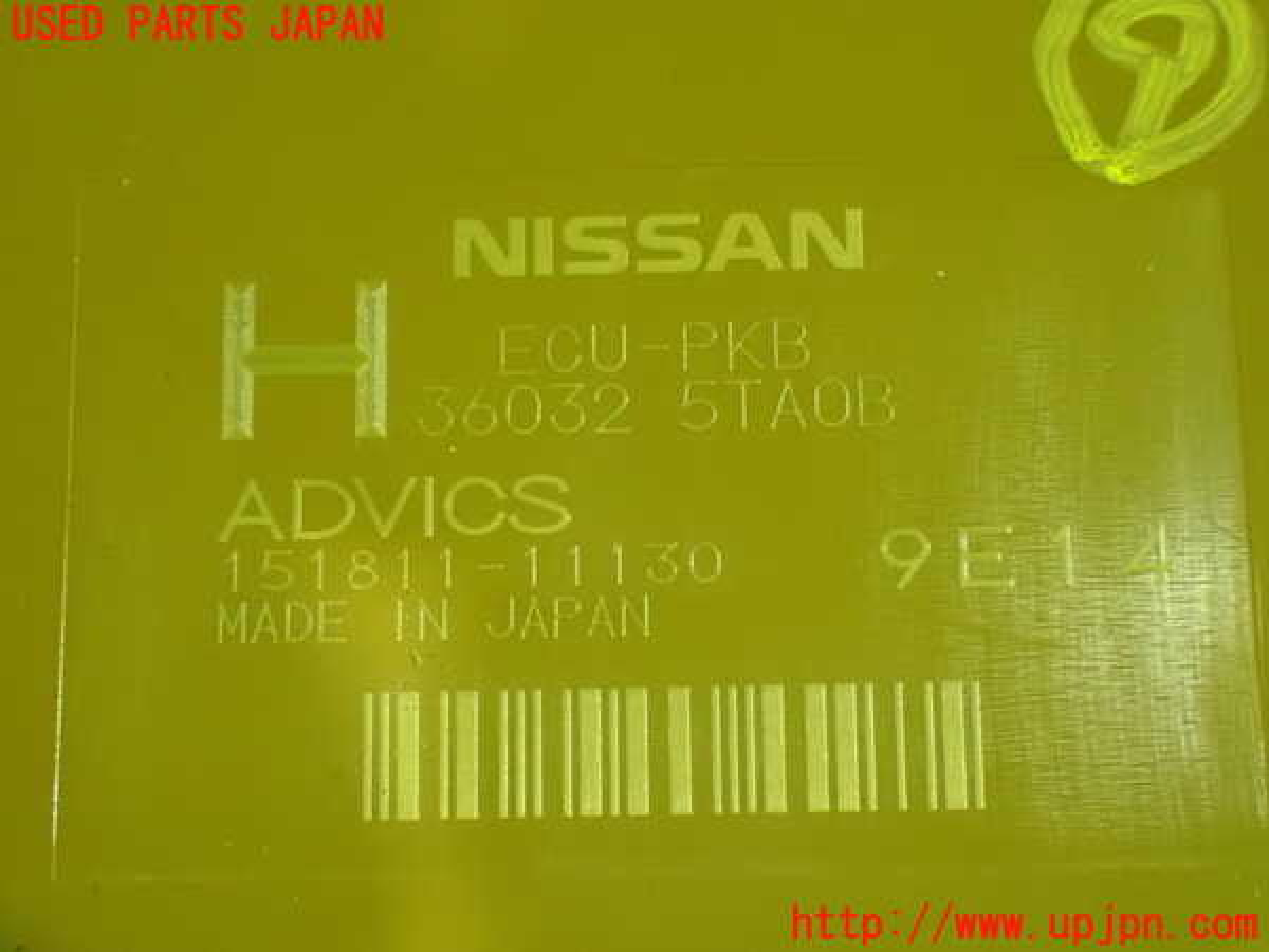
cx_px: 634
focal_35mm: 71
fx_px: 2603
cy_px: 476
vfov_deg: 20.7
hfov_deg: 27.4
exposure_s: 1/15
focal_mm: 12.73
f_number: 3.9
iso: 1600
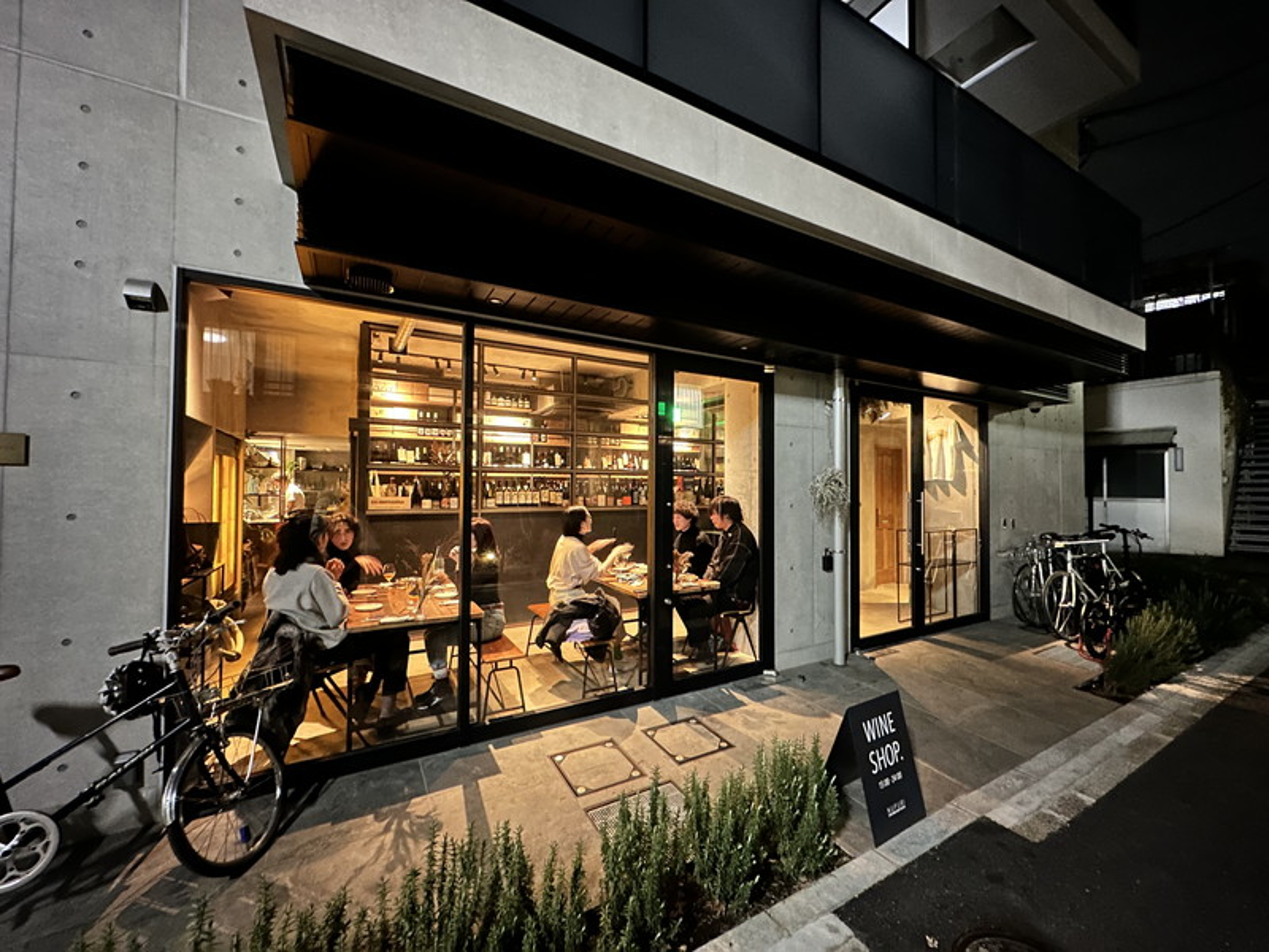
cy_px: 476
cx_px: 634
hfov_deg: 102.1
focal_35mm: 14
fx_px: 513
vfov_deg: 85.7
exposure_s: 1/8
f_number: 2.2
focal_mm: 2.22
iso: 1600
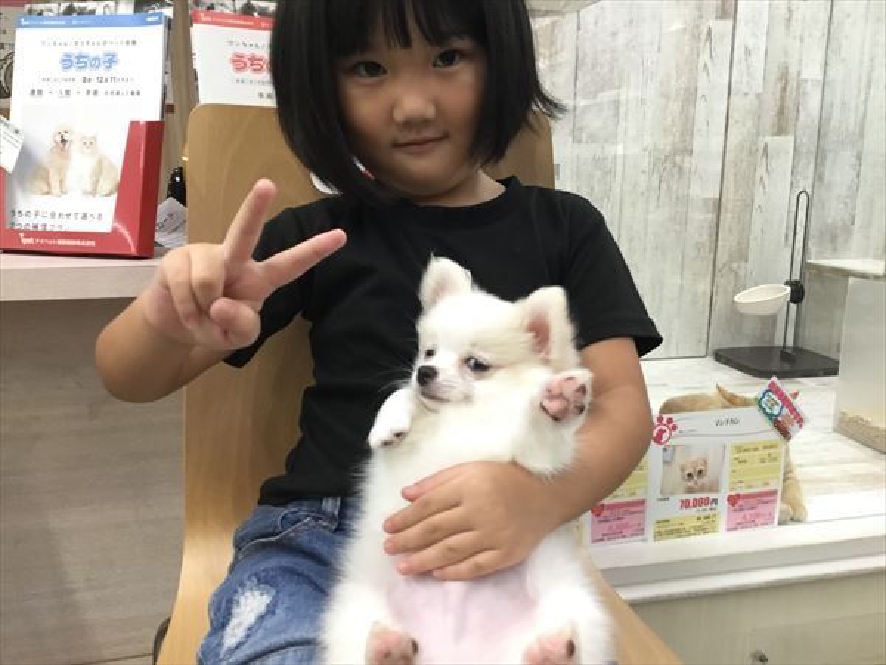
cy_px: 332
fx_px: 793
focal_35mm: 31
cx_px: 443
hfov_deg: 58.4
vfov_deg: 45.4
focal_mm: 3.3
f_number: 2.4
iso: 125
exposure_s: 1/30
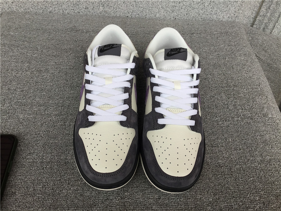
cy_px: 106
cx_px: 140
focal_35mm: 31
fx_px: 252
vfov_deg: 45.4
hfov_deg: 58.4
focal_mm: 3.3
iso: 25
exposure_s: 1/118
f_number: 2.4
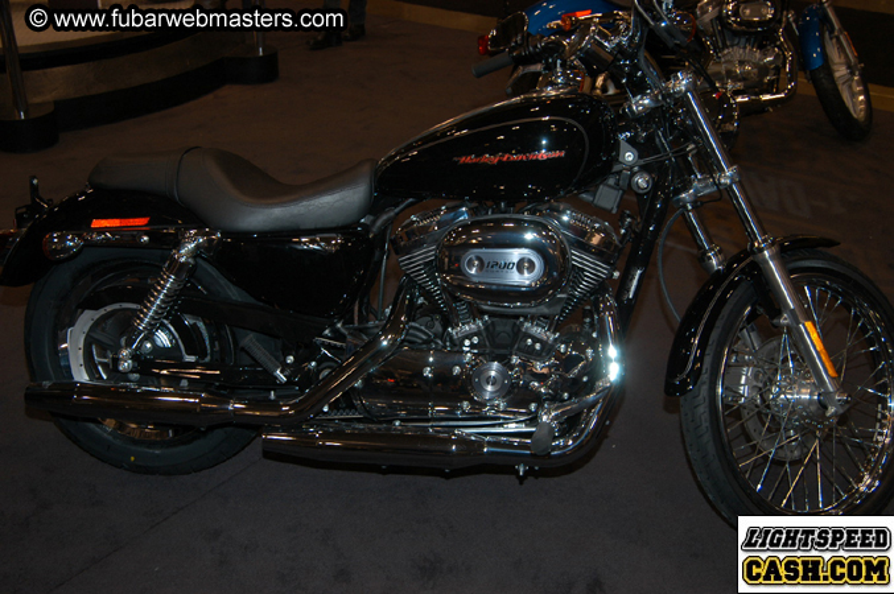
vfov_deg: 36.8
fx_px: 893
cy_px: 297
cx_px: 447
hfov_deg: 53.2
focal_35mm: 36
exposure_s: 1/60
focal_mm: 24
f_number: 5
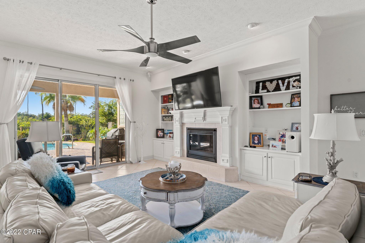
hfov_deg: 90.6
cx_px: 182
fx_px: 180
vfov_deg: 68.0
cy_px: 122
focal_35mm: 18
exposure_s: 1/8
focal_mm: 17.8
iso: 200
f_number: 8
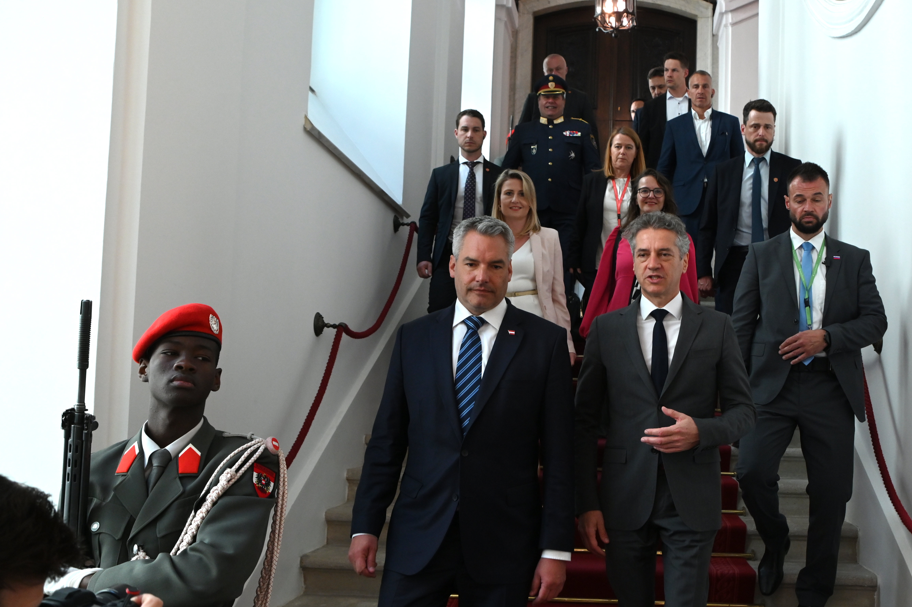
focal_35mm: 38
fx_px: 962
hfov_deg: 50.0
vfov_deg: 34.9
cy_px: 350
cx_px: 594
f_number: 5
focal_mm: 29
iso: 1600
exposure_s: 1/250
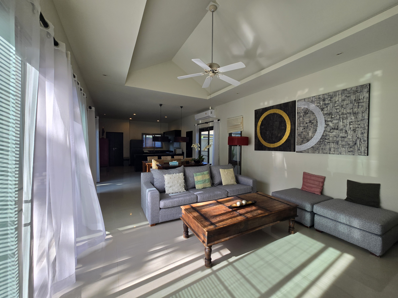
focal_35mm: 13
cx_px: 199
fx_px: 149
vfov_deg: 89.9
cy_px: 149
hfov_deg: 106.2
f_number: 2.2
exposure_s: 1/223
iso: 50
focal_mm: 2.2
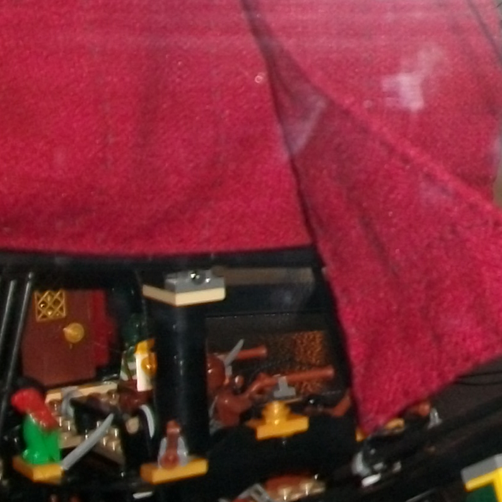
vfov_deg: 14.7
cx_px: 815
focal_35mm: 116
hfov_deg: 13.8
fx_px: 1903
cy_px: -26
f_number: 2.9
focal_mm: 5.7
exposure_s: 1/40
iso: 125
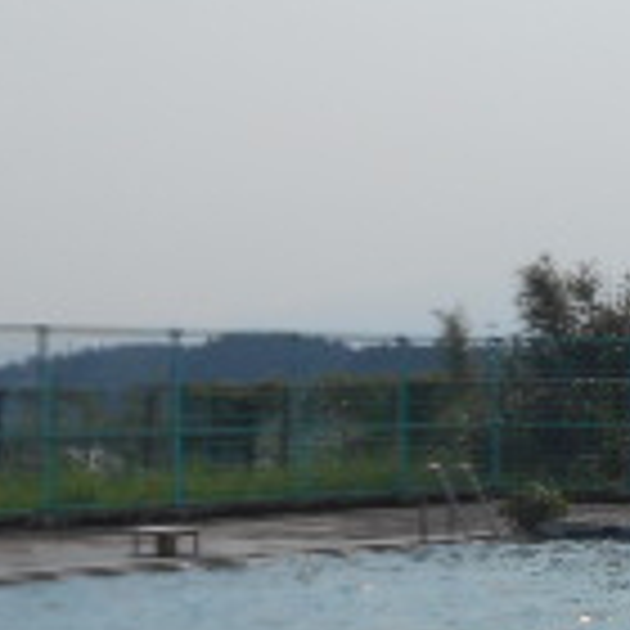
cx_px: 1004
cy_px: 508
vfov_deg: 11.0
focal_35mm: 158
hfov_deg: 10.6
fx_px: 3253
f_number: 9.8
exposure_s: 1/400
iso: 80
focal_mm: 6.7
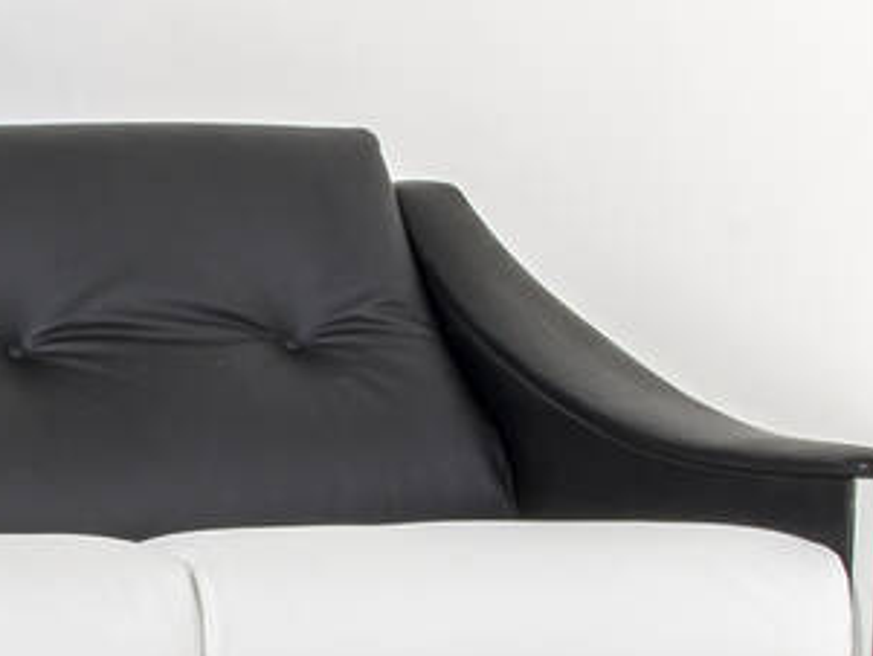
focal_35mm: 234
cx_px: -97
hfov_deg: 8.4
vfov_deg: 6.3
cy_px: 530
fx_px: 5910
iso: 100
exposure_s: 1/200
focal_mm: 35
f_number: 16
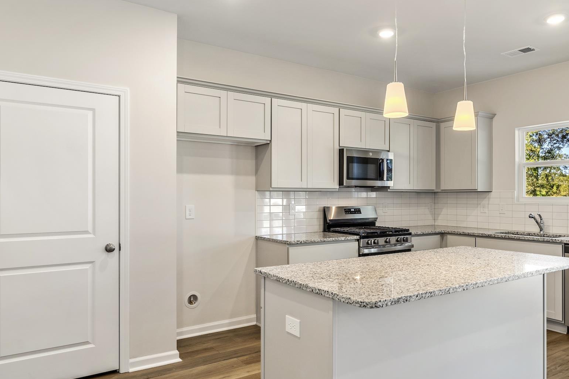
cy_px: 192
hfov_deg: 69.3
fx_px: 411
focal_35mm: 26
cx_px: 310
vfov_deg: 49.5
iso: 400
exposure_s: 1/3
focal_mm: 20
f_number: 6.3
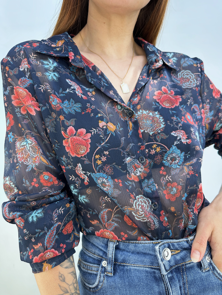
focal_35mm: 24
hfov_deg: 56.8
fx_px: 205
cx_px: 111
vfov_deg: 71.6
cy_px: 148
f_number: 1.78
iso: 80
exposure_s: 1/156
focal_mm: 6.86
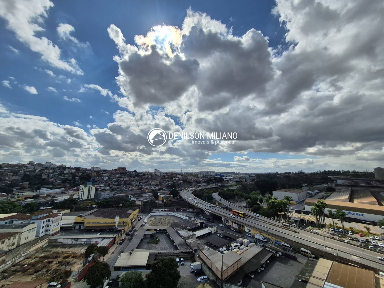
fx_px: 144
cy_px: 144
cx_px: 192
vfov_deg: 89.9
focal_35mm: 13
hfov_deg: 106.2
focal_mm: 1.74
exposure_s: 1/5728
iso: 50
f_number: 2.2
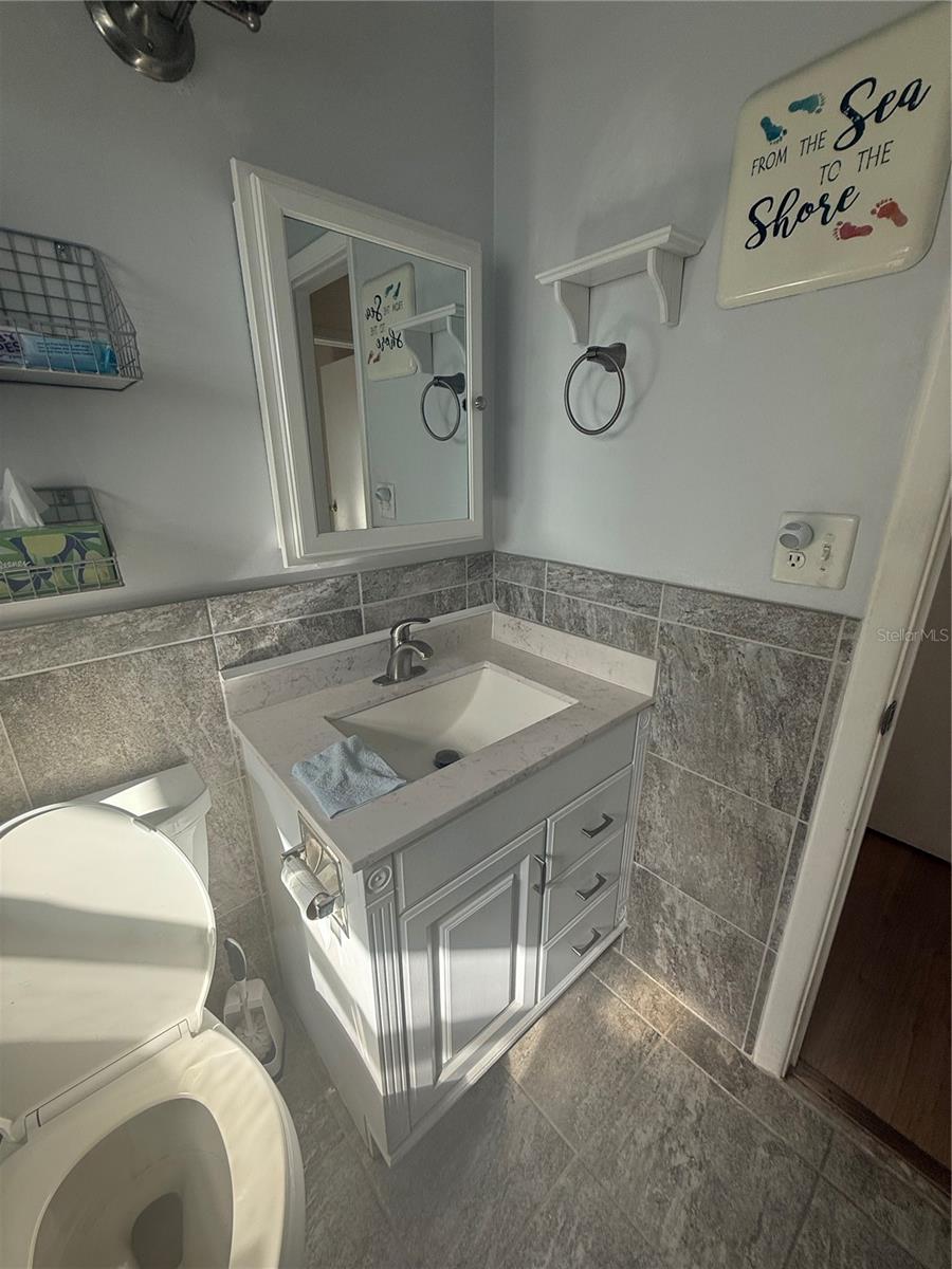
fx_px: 513
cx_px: 476
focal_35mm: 14
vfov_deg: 102.1
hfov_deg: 85.7
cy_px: 634
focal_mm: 2.22
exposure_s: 1/117
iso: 64
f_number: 2.2
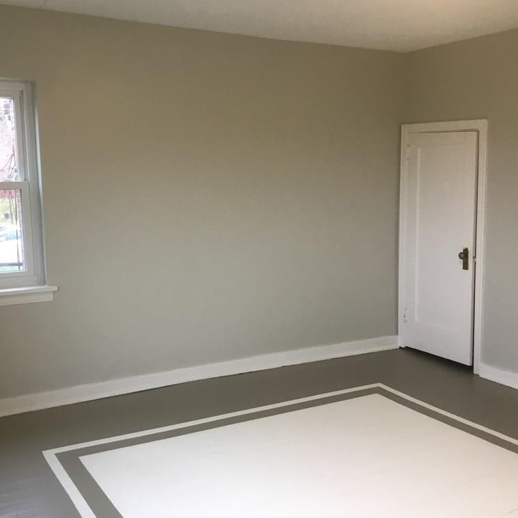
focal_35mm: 37
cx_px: 262
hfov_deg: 44.9
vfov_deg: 44.9
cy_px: 258
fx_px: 626
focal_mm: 3.3
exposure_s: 1/30
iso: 64
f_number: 2.4
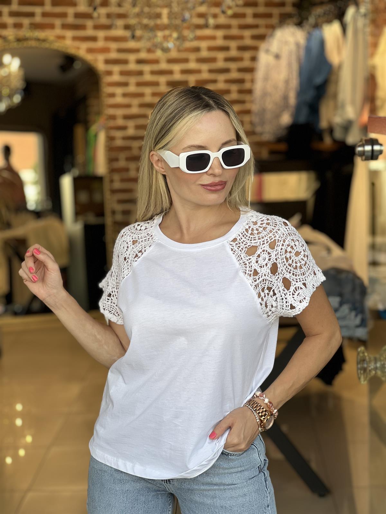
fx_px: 1145
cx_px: 193
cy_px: 257
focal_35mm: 77
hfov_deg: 19.1
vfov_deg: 25.3
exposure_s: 1/100
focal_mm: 9
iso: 32
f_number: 2.8
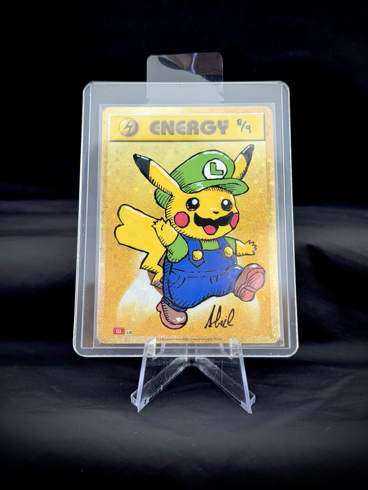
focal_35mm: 48
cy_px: 245
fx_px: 680
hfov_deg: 30.3
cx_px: 184
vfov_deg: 39.7
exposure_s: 1/40
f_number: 1.78
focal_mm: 6.76
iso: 320
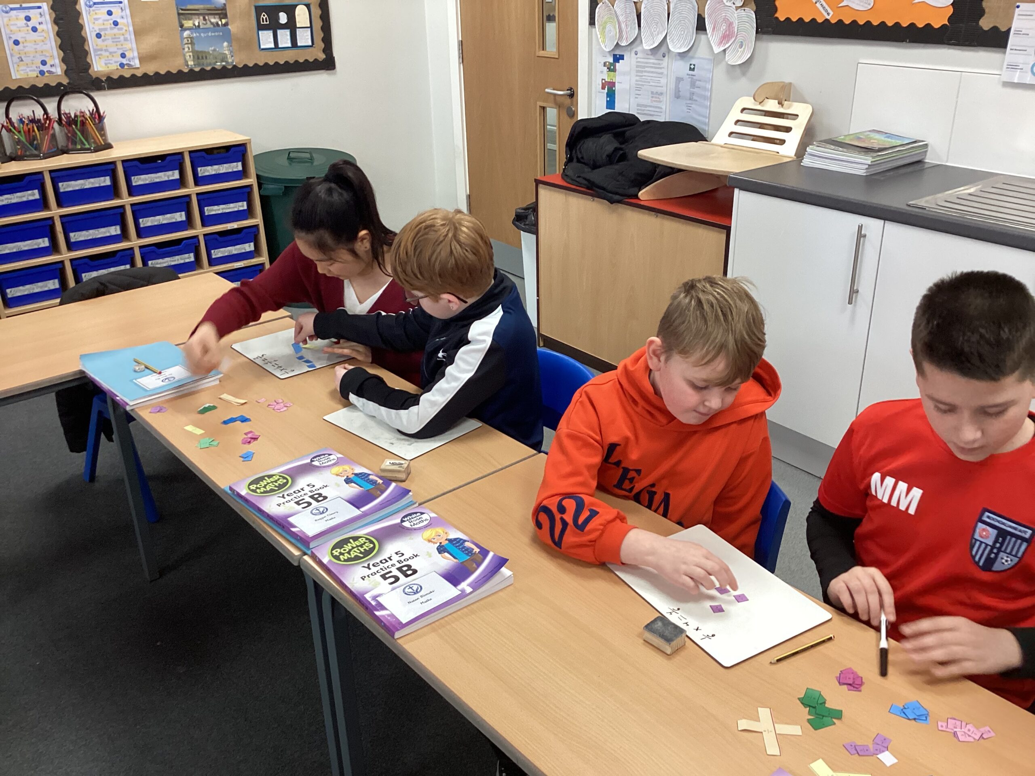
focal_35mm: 31
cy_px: 388
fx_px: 927
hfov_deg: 58.4
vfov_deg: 45.4
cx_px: 518
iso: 160
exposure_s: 1/50
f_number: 2.4
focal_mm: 3.3
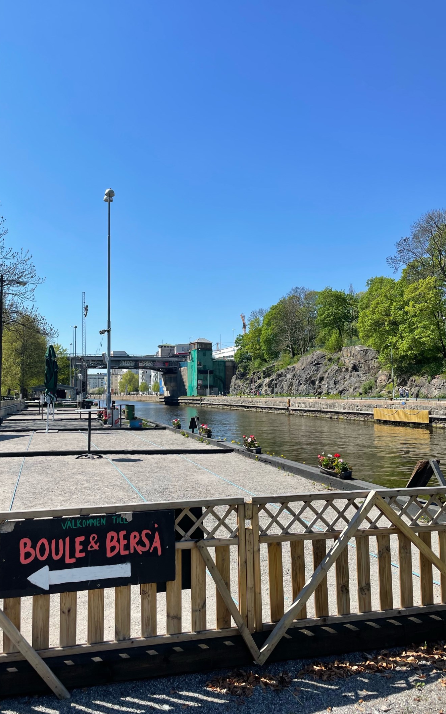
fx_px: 544
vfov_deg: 66.5
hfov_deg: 44.3
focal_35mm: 28
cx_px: 182
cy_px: 356
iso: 32
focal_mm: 4.2
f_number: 1.6
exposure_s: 1/3401
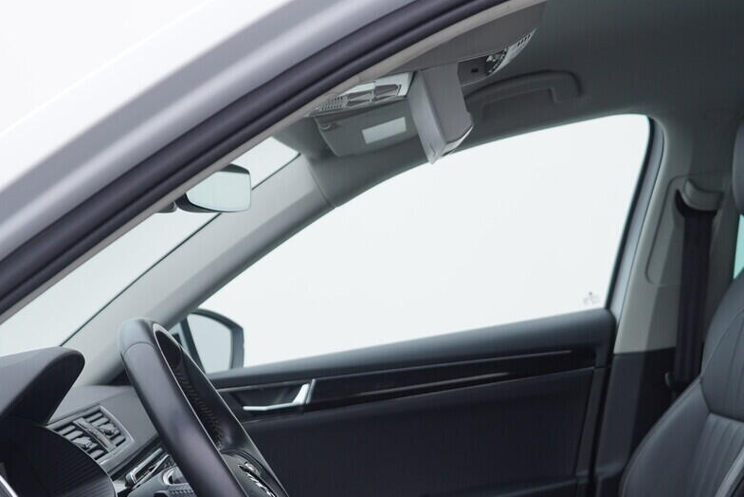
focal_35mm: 66
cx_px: 365
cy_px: 429
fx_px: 1364
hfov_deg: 30.5
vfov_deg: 20.3
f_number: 3.5
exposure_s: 1/60
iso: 125
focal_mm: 24
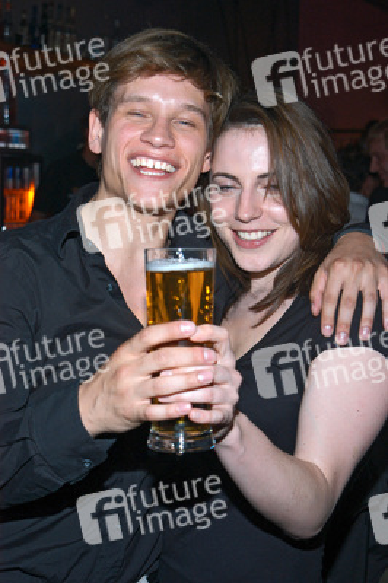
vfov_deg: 31.9
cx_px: 194
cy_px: 292
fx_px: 1020
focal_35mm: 63
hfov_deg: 21.5
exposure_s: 1/10
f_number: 5.6
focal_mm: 42
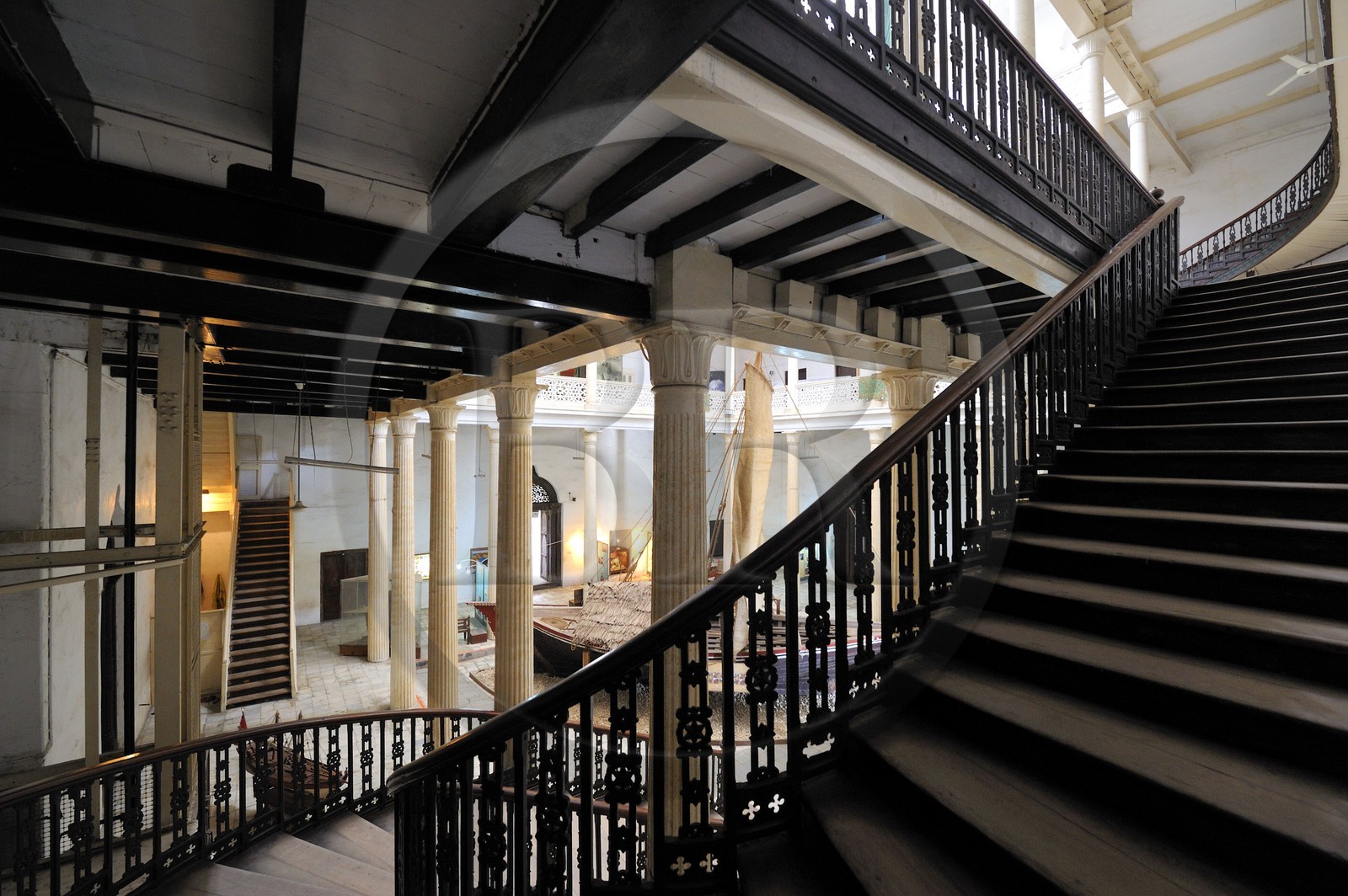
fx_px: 524
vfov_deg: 81.1
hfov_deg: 104.3
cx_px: 674
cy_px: 448
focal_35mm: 14
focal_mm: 14
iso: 1600
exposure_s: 1/6
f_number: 5
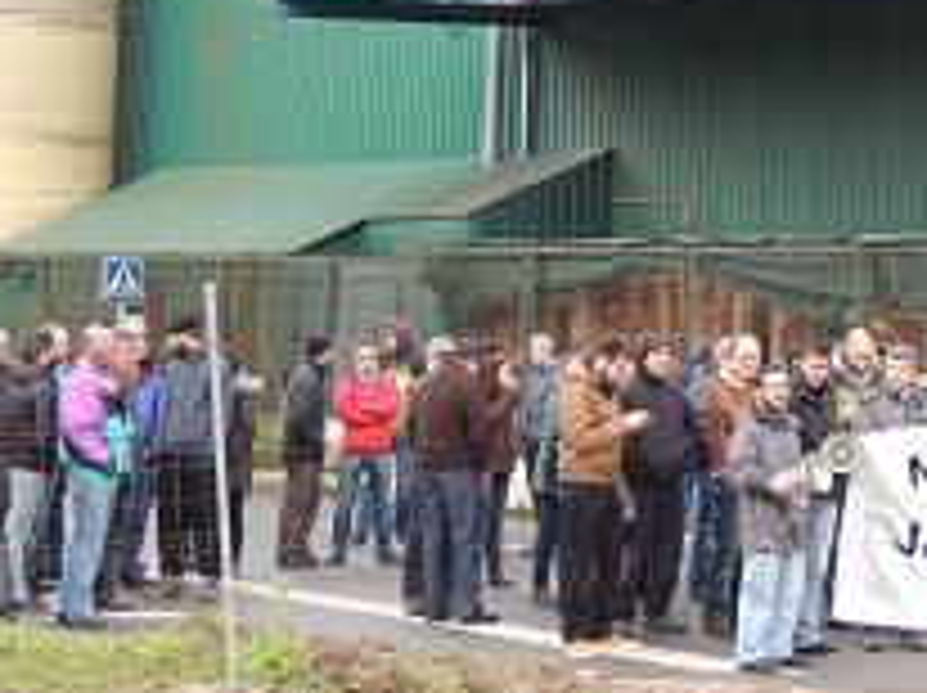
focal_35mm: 109
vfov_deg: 13.3
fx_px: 2916
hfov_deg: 18.0
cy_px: -32
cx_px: 684
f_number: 3.6
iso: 100
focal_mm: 8.9
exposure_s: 1/60
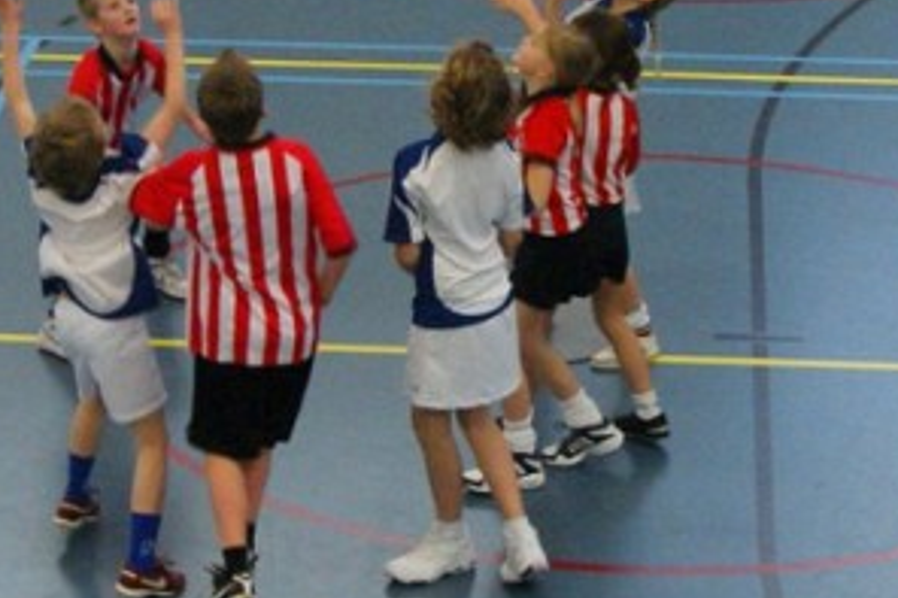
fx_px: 2194
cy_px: 70
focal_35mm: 88
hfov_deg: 22.4
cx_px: 52
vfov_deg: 15.4
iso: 800
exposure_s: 1/100
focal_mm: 22
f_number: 5.6
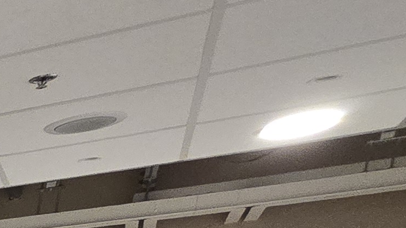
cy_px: 680
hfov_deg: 14.0
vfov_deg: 10.8
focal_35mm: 76
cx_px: -635
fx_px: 818
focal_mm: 2.2
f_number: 2.2
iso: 320
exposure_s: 1/50
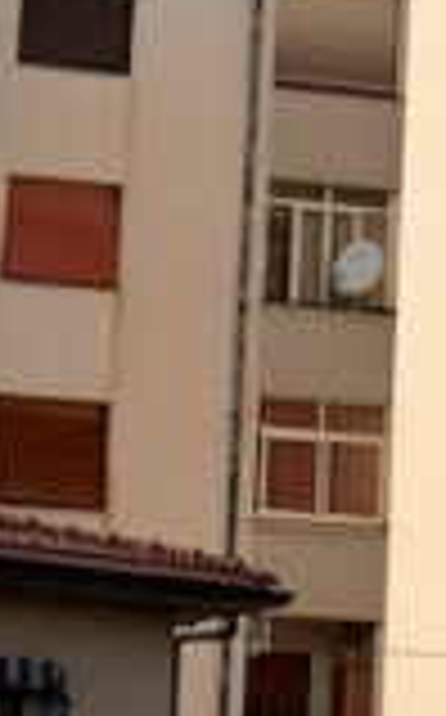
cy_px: -115
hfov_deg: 6.6
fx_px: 3686
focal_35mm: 189
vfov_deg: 10.9
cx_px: 991
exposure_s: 1/800
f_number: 4
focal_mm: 50
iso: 100
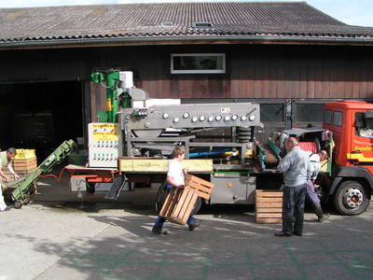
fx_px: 409
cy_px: 140
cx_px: 186
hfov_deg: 49.0
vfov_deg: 37.7
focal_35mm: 38
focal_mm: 5.8
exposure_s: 1/200
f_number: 5.6
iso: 50
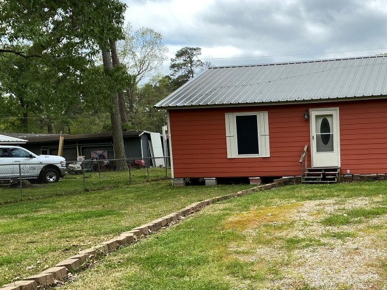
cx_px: 326
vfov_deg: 32.5
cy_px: 202
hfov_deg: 40.6
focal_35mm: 44
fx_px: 492
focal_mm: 4.25
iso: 32
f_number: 1.8
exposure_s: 1/1961
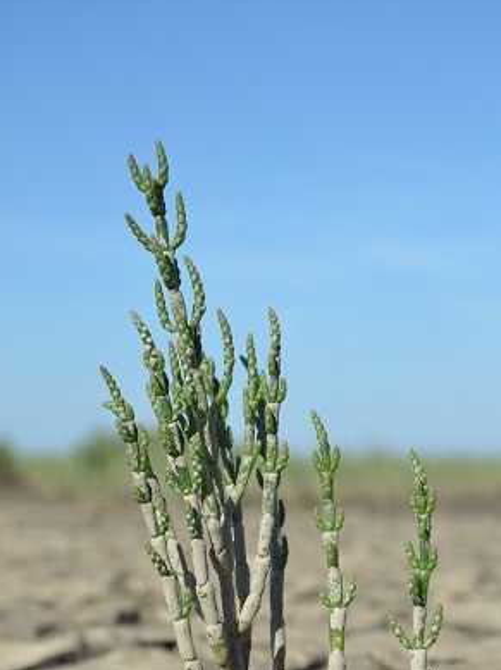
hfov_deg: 13.8
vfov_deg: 18.4
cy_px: 419
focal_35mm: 107
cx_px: 243
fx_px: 2068
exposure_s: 1/1600
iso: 800
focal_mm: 58
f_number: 8
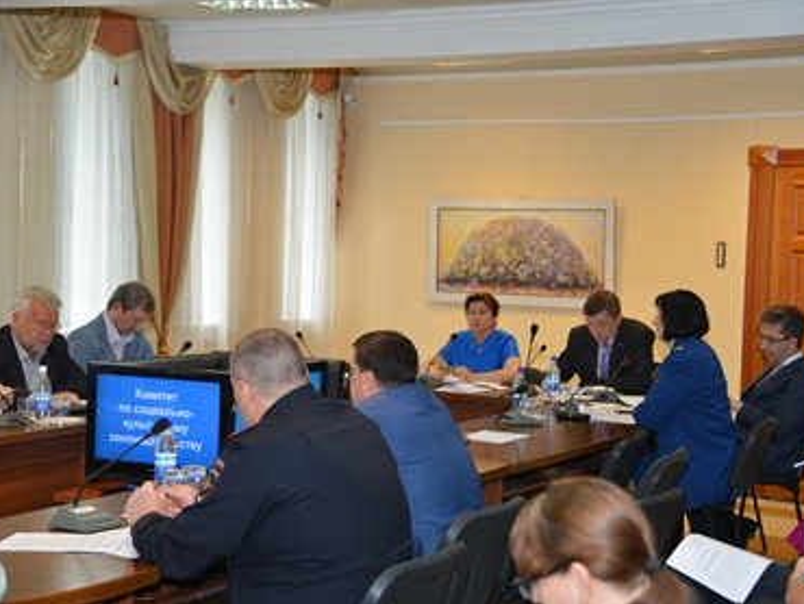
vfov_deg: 24.4
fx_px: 1394
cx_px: 419
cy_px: 302
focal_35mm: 60
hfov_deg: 32.2
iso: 360
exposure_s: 1/60
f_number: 4
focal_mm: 55
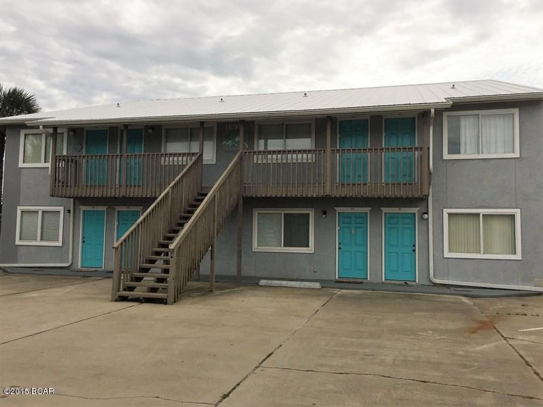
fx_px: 455
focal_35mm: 29
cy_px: 204
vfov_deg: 48.2
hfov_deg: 61.7
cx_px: 272
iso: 32
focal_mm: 4.15
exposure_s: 1/3597
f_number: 2.2
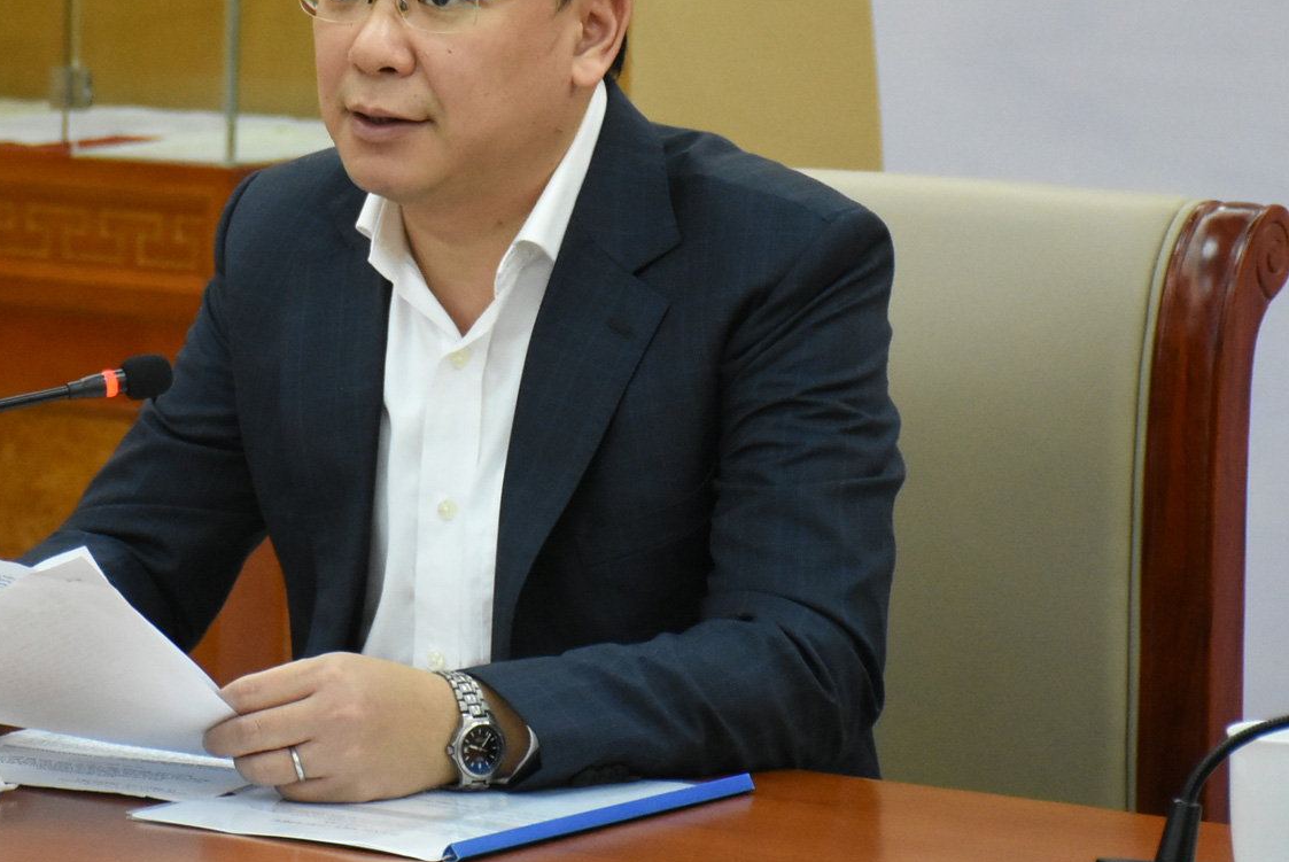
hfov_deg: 11.0
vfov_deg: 7.3
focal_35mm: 187
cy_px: 99
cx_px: 289
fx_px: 6702
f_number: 5
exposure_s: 1/125
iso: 3200
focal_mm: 70
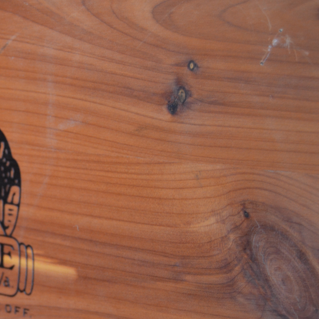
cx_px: -48
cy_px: 222
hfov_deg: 14.2
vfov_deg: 14.5
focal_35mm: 120
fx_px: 1251
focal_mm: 34
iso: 800
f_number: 4.5
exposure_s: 1/60
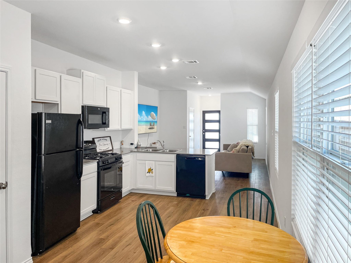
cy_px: 132
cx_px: 176
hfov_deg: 67.3
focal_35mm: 26
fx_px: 264
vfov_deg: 53.1
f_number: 1.6
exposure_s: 1/120
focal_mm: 4.2
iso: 80
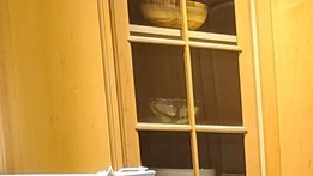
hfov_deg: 16.0
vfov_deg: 10.8
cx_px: 613
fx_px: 888
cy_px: 296
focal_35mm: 107
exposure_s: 1/59
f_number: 1.8
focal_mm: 7
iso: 250
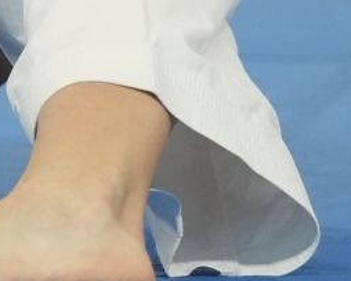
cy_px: -390
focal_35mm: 1819
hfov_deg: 1.1
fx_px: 18889
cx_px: -231
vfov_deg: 0.9
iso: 1000
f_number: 2.8
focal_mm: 182
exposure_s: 1/500
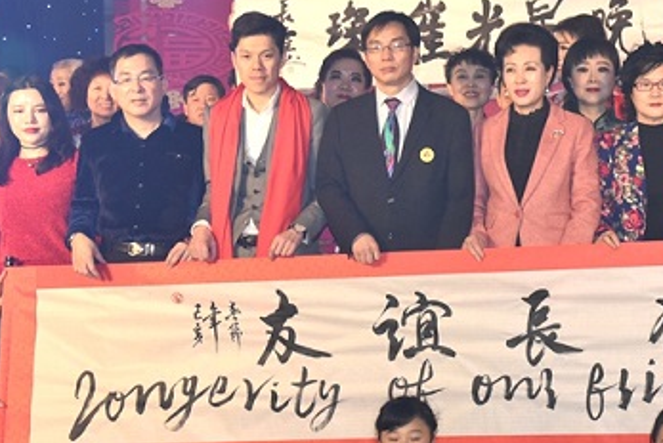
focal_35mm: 95
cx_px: 489
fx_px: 1751
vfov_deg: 14.4
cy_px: 185
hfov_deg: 21.3
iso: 5000
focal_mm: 55
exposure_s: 1/125
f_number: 11
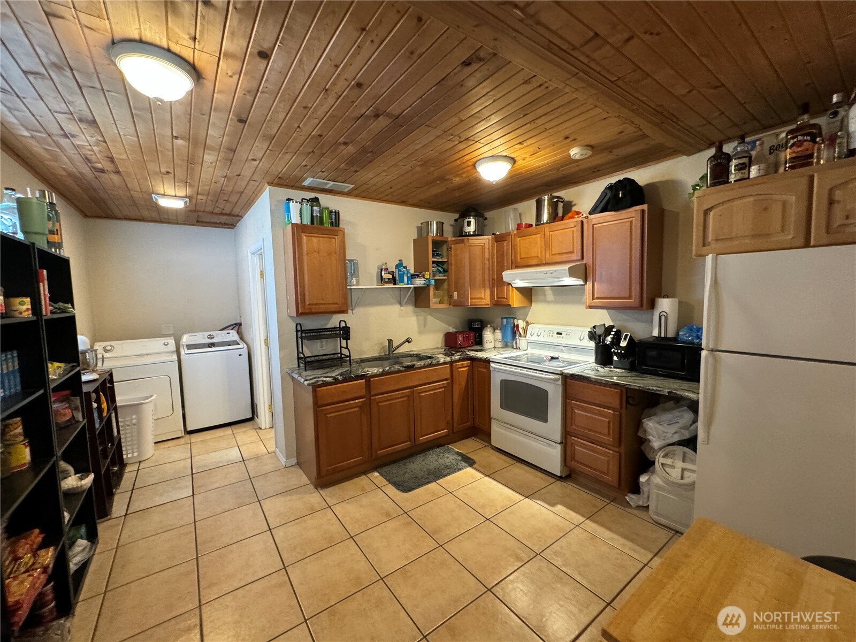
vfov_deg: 85.7
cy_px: 321
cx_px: 428
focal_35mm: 14
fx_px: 346
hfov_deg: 102.1
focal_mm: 2.22
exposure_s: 1/60
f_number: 2.2
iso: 500
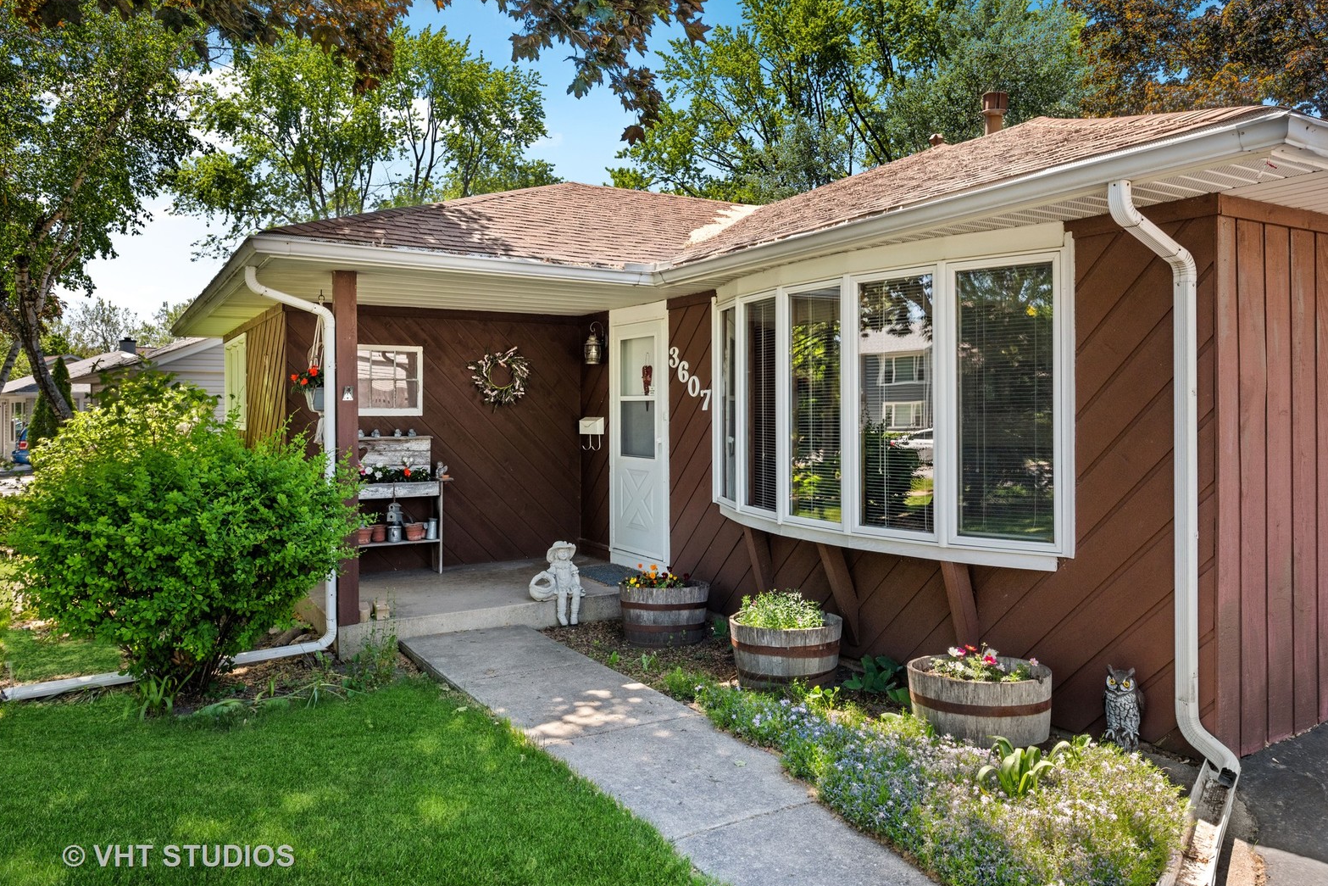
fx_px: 1144
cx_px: 675
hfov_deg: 60.3
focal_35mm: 31
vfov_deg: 42.3
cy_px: 445
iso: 400
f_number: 8
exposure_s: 1/40
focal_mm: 30
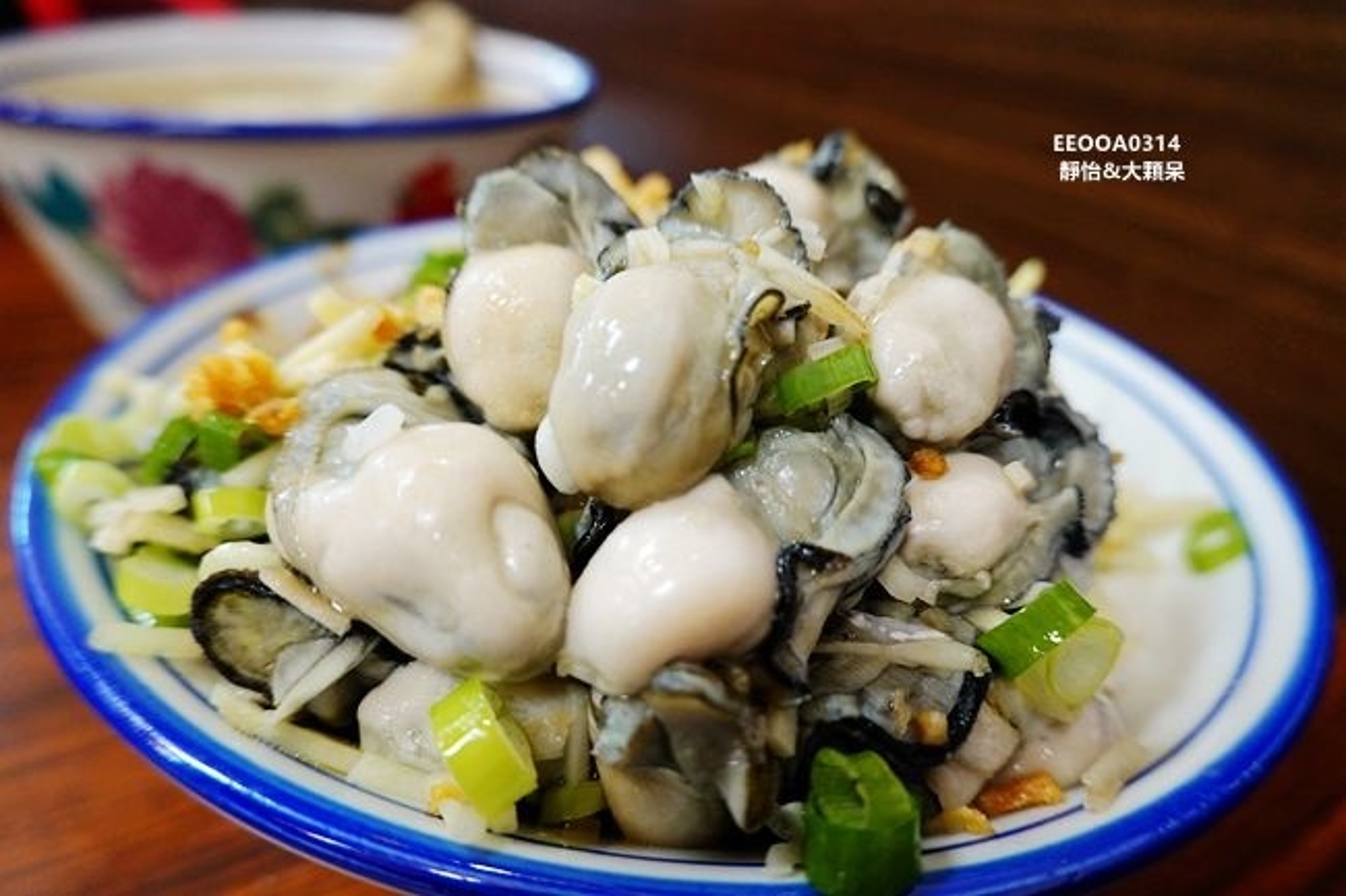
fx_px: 897
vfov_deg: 53.1
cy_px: 448
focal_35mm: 24
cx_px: 673
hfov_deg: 73.8
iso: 800
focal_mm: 9
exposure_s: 1/25
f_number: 2.8
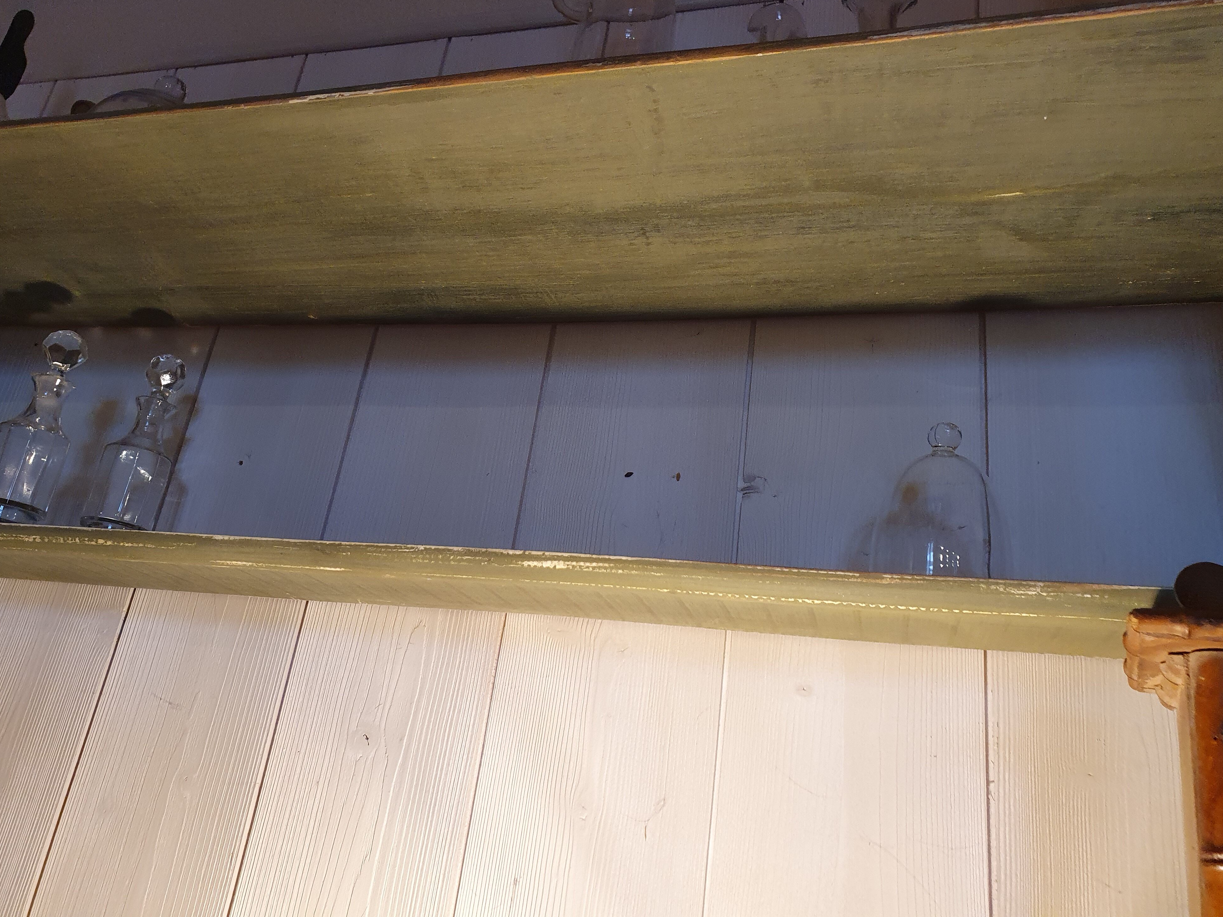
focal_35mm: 27
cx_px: 597
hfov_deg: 65.3
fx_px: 954
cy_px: 443
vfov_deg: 51.3
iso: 320
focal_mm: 4.32
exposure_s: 1/50
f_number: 2.4
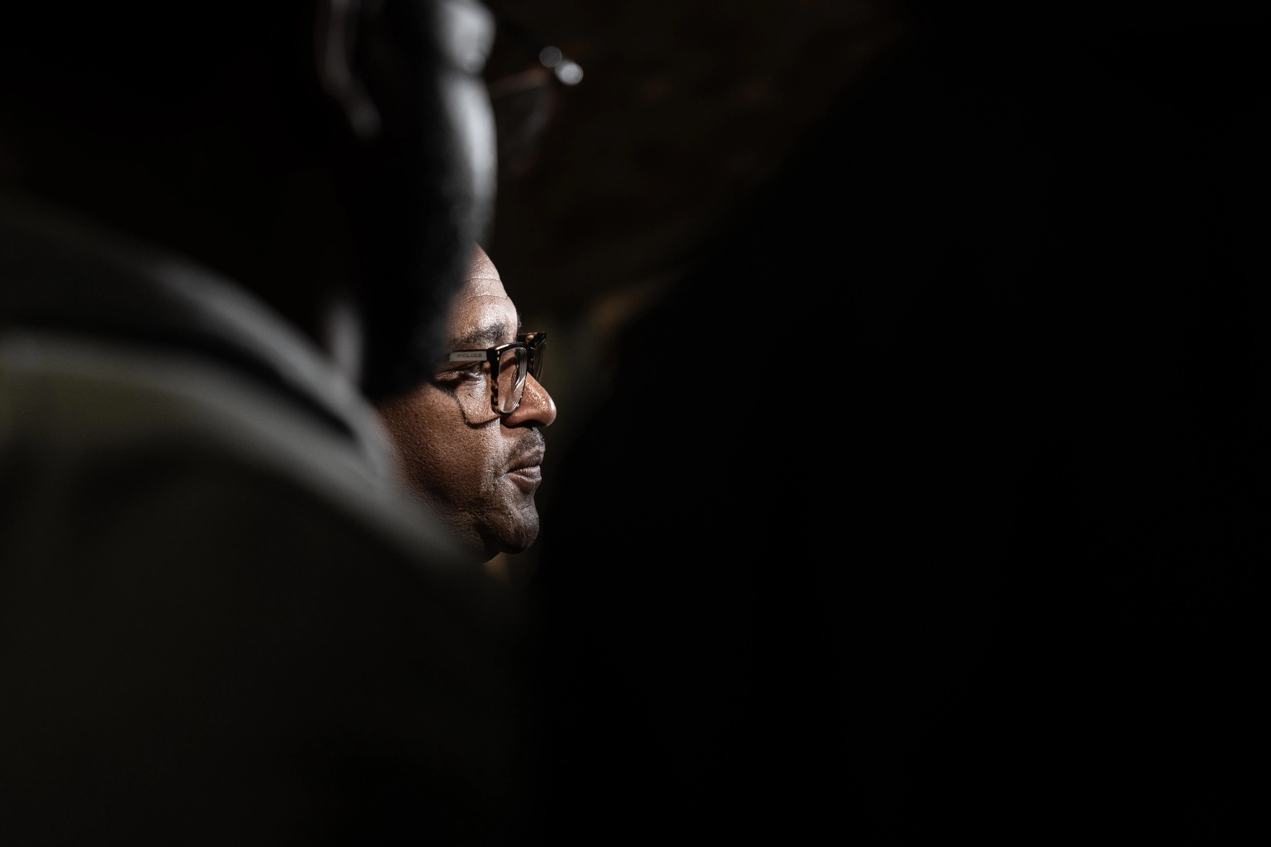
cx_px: 636
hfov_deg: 31.4
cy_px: 424
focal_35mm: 64
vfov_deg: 21.2
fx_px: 2259
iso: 1000
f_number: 2.8
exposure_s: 1/200
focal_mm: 64
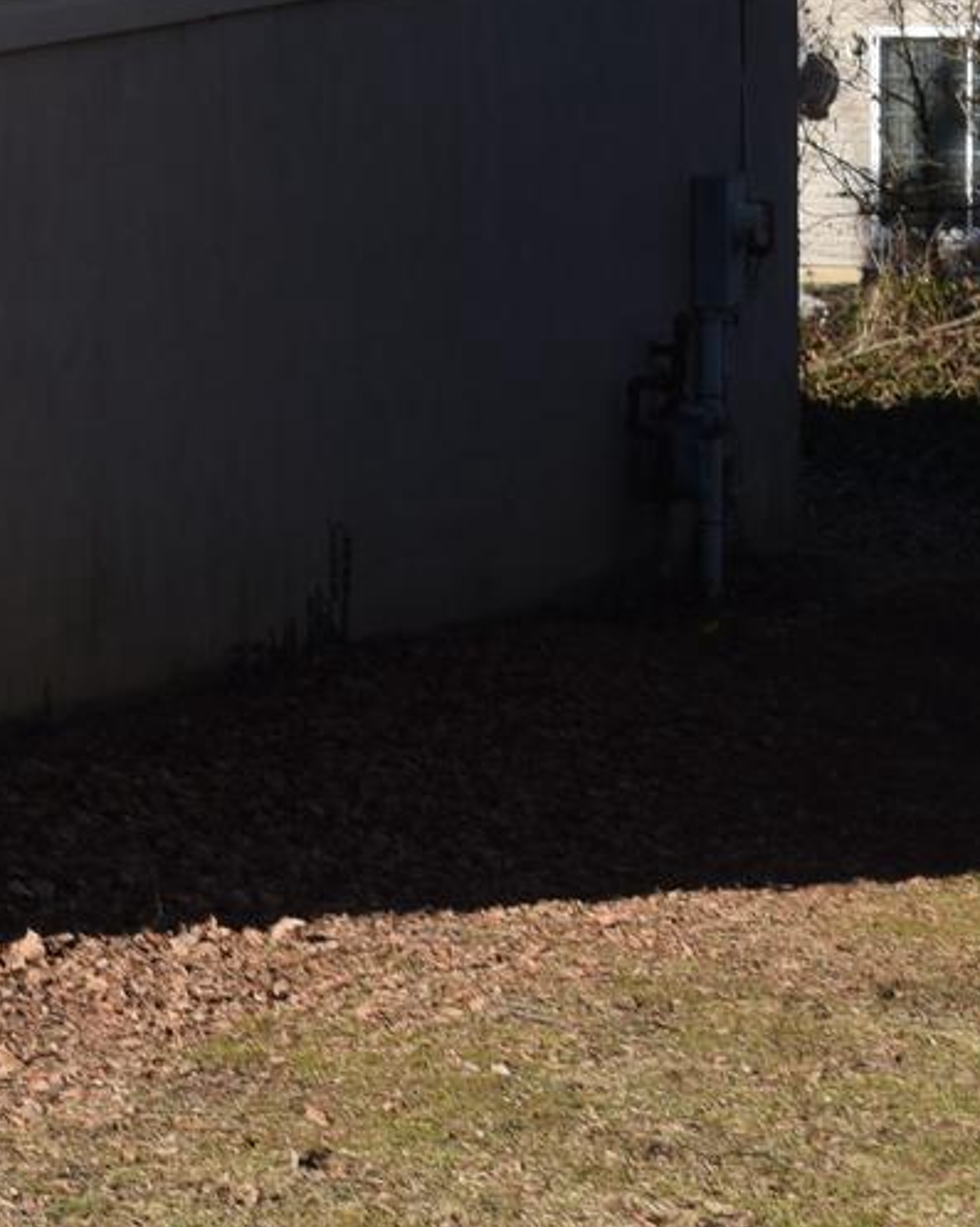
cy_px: -68
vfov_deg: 10.6
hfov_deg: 8.4
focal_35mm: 180
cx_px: -368
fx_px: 6530
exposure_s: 1/200
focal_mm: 31
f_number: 10
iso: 100
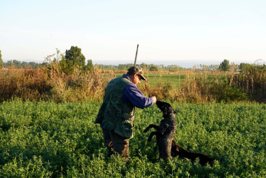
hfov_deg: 28.8
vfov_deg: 19.5
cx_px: 133
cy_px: 89
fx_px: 517
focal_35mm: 70
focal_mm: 70
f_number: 22
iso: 2500
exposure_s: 1/160
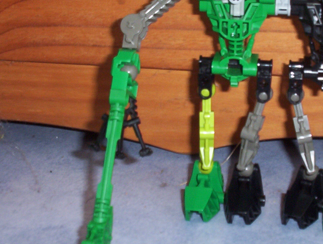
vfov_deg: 21.7
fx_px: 636
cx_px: 248
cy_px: 93
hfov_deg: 28.0
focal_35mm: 68
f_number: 4.5
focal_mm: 6
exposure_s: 1/30
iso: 140
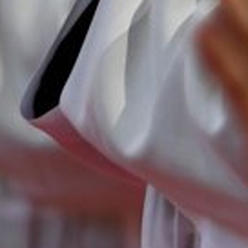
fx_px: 8097
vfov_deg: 1.8
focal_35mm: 999
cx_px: 447
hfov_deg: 1.8
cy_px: -114
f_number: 4
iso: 3200
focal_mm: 200
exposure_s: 1/250
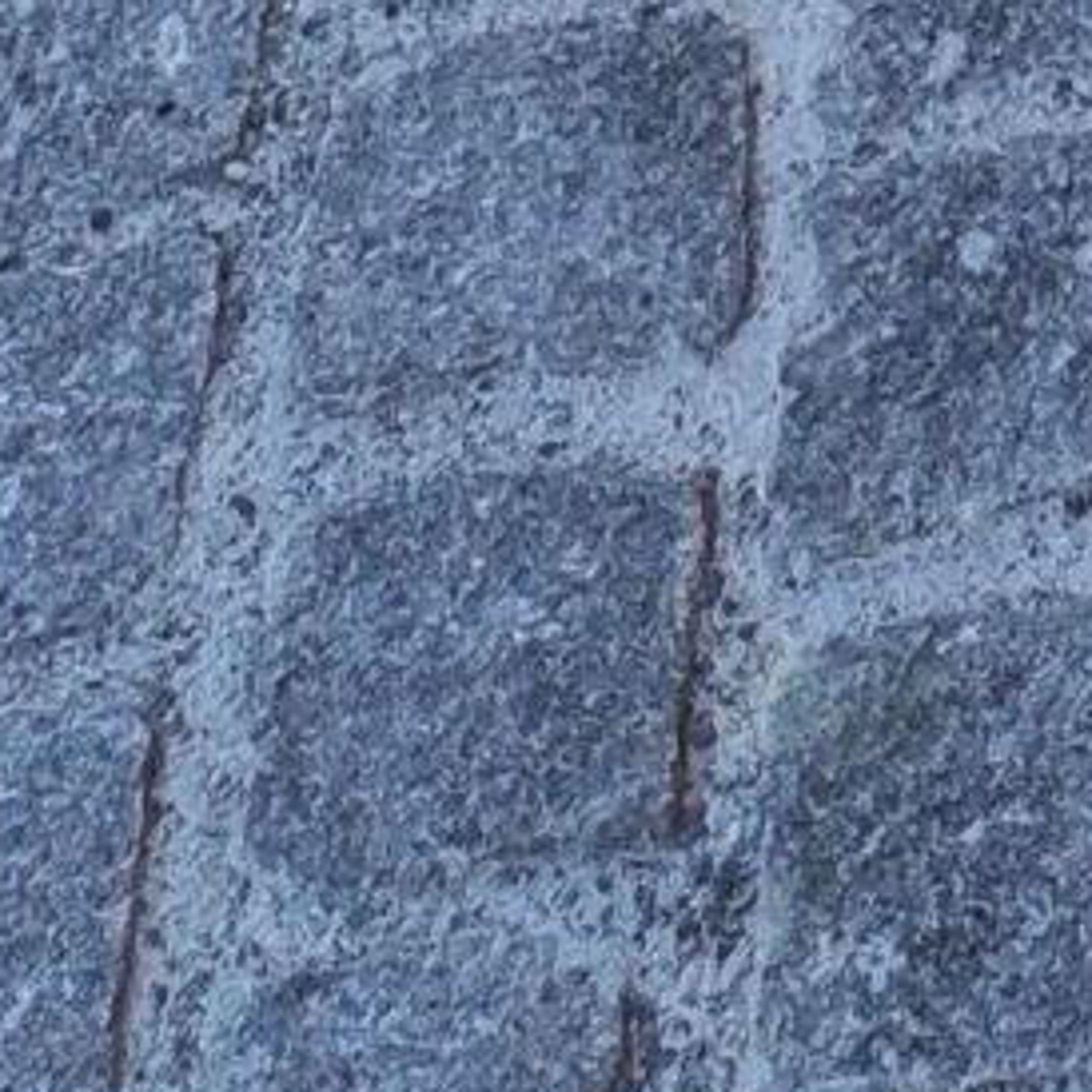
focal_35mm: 206
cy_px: -3220
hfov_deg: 8.0
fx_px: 7352
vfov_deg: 6.7
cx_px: 2375
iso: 100
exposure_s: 1/103
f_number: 1.89
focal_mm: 5.43
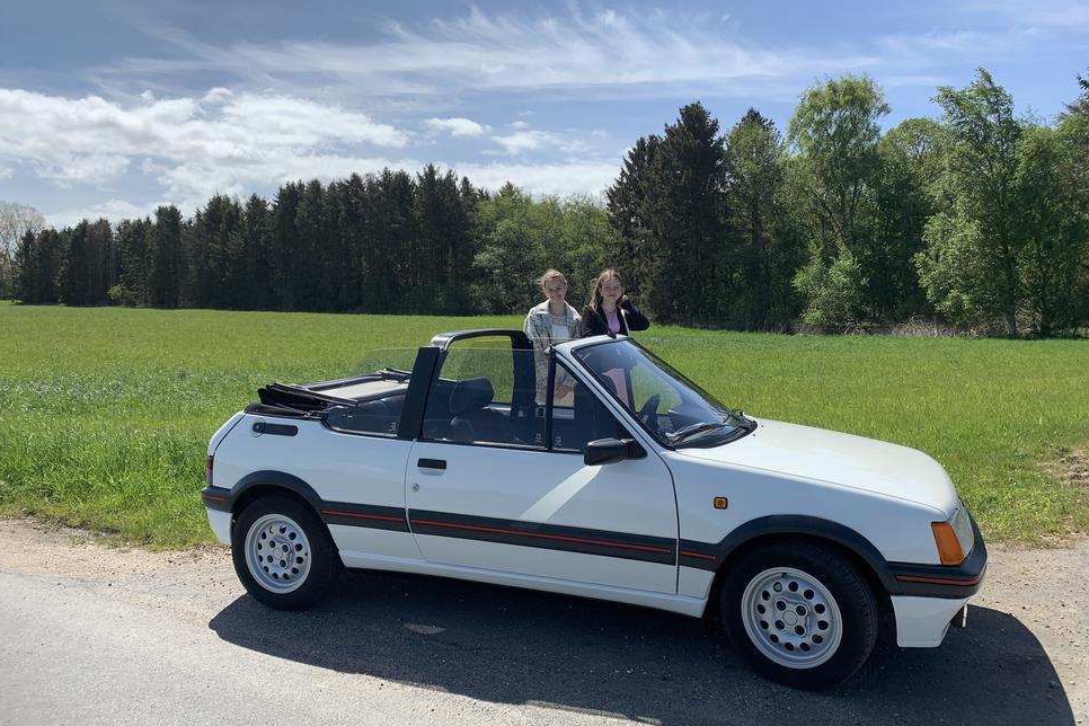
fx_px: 847
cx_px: 550
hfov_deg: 65.5
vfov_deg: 46.4
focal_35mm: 28
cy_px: 365
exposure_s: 1/2915
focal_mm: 4.25
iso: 25
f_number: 1.8
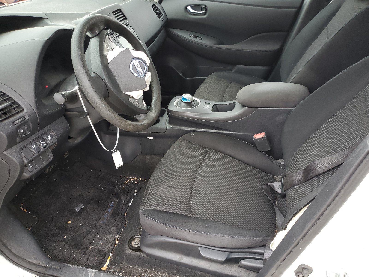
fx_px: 277
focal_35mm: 26
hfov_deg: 67.3
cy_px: 138
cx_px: 184
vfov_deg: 53.1
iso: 80
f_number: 1.5
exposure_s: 1/120
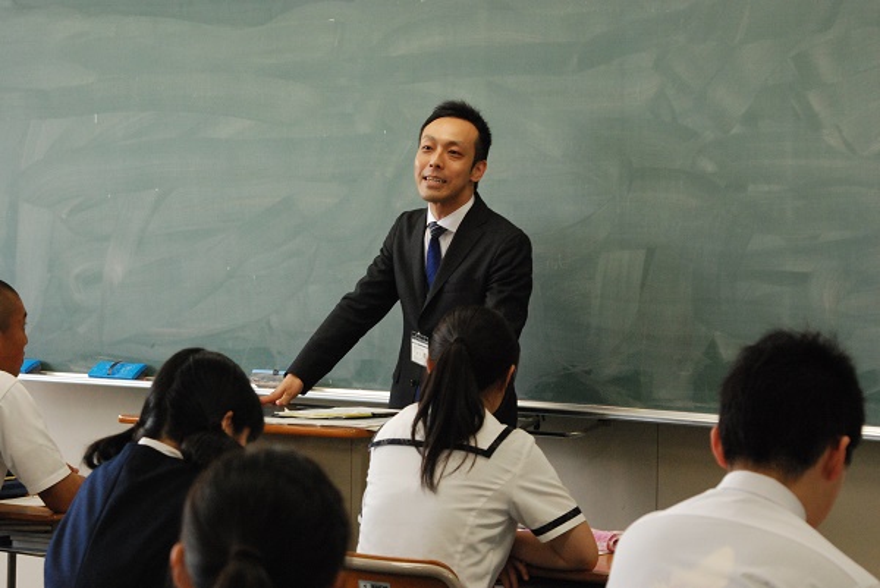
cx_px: 440
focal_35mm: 105
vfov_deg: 13.1
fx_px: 2568
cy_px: 294
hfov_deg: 19.4
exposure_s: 1/160
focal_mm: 70
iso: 1600
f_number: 5.6
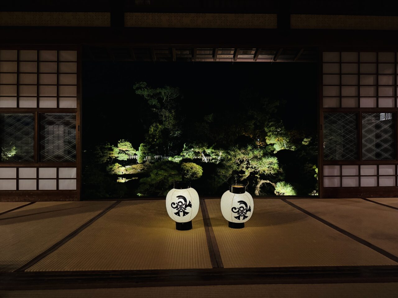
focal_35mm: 24
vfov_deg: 56.8
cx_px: 199
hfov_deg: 71.6
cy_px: 149
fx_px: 276
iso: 1250
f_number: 1.78
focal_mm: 6.76
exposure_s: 1/30
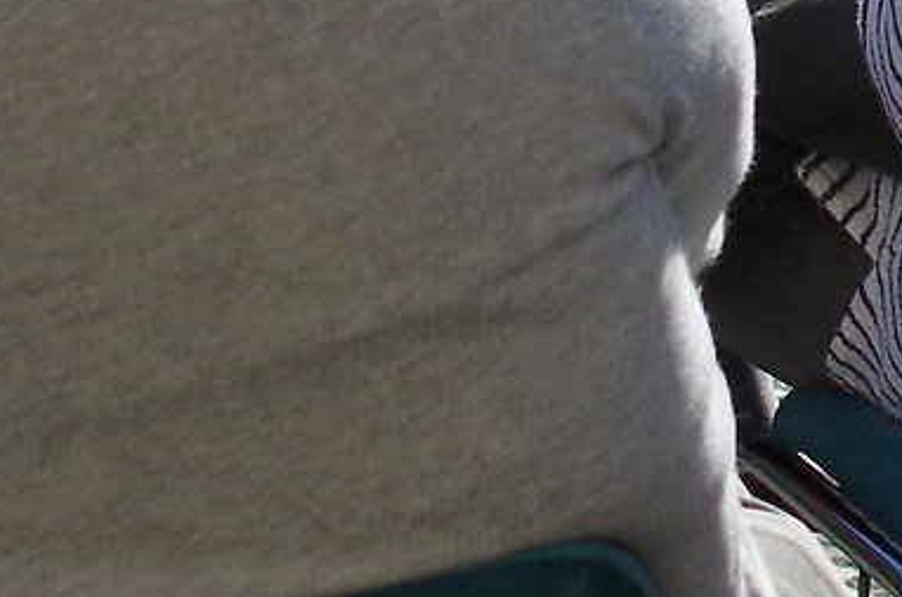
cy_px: -1200
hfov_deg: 3.1
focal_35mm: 660
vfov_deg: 2.1
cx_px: 2196
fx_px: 16502
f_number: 8
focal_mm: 70
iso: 200
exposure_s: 1/400
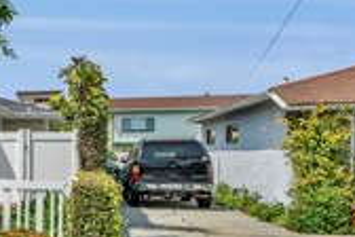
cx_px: -190
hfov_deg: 24.6
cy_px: 178
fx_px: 601
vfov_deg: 22.1
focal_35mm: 61
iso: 160
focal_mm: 16
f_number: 8
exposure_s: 1/250
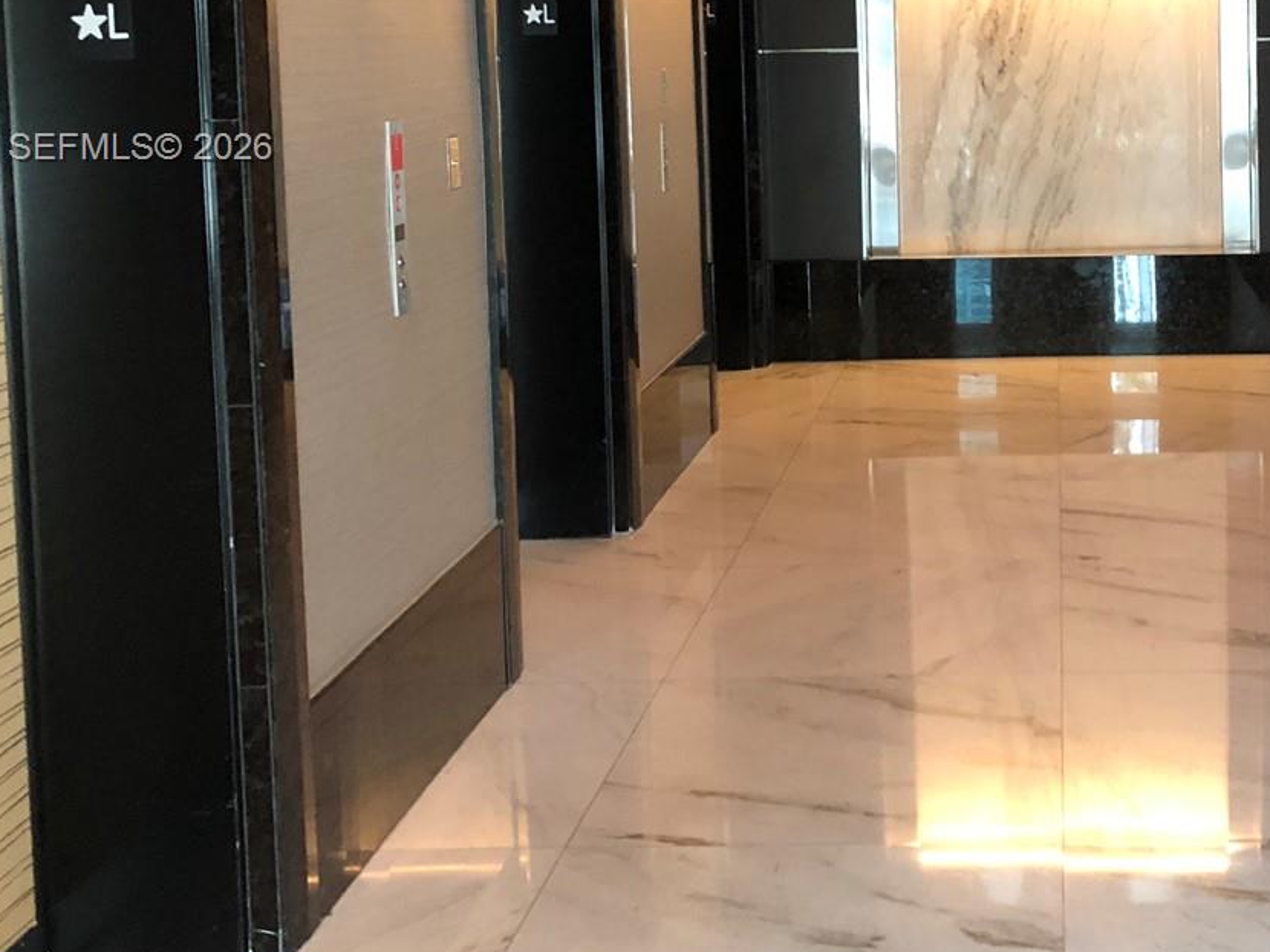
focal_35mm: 54
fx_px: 1981
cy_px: 150
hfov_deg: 34.4
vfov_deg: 26.4
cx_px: 1021
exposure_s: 1/12
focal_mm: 3.99
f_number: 1.8
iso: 100
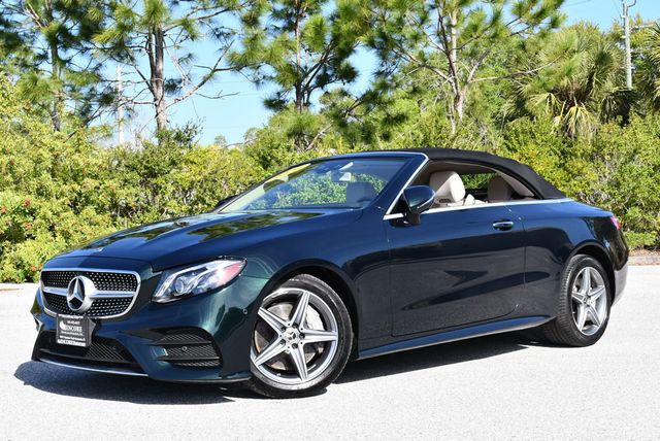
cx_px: 330
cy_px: 220
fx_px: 1028
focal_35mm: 56
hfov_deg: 35.6
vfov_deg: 24.2
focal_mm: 28
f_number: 8
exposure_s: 1/250
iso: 200
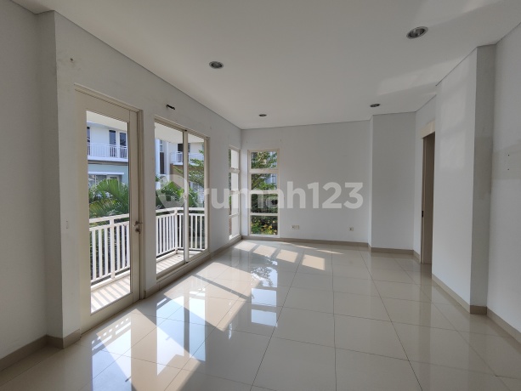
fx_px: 241
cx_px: 260
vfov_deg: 78.1
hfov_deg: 94.5
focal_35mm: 16
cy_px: 196
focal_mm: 2.13
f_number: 2.4
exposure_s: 1/264
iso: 50
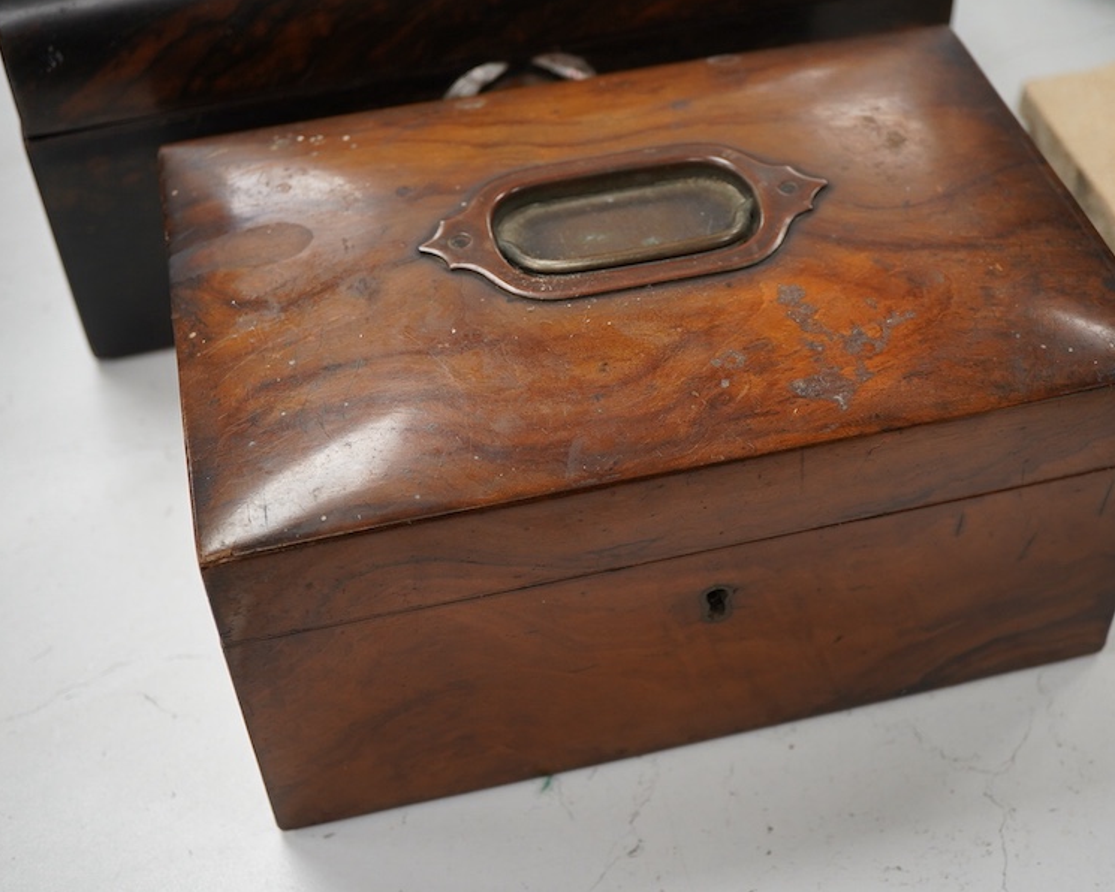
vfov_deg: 29.7
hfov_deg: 36.6
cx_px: 617
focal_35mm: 51
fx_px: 1683
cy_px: 445
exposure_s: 1/125
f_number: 6.3
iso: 800
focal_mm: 30
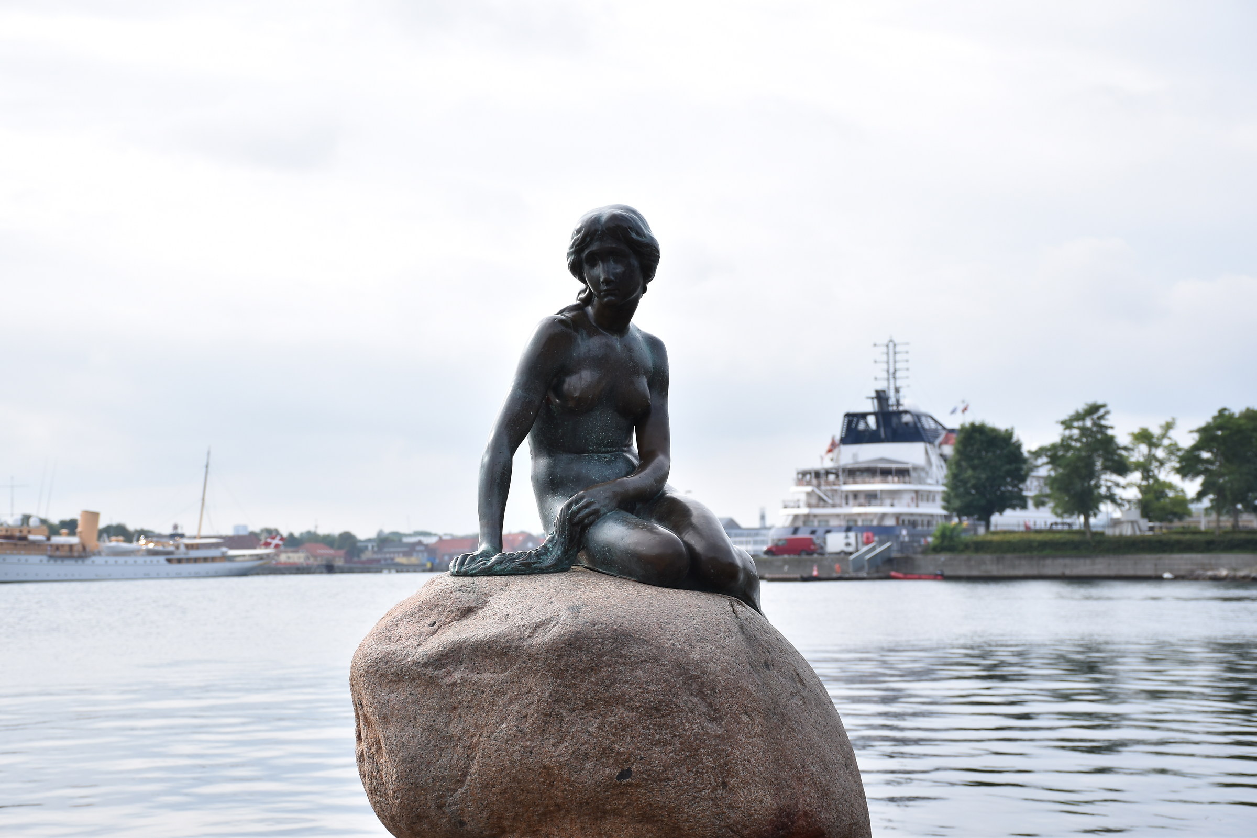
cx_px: 628
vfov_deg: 18.9
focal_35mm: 72
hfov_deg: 28.1
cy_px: 419
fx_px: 2514
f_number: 5.6
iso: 100
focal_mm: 48
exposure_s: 1/250
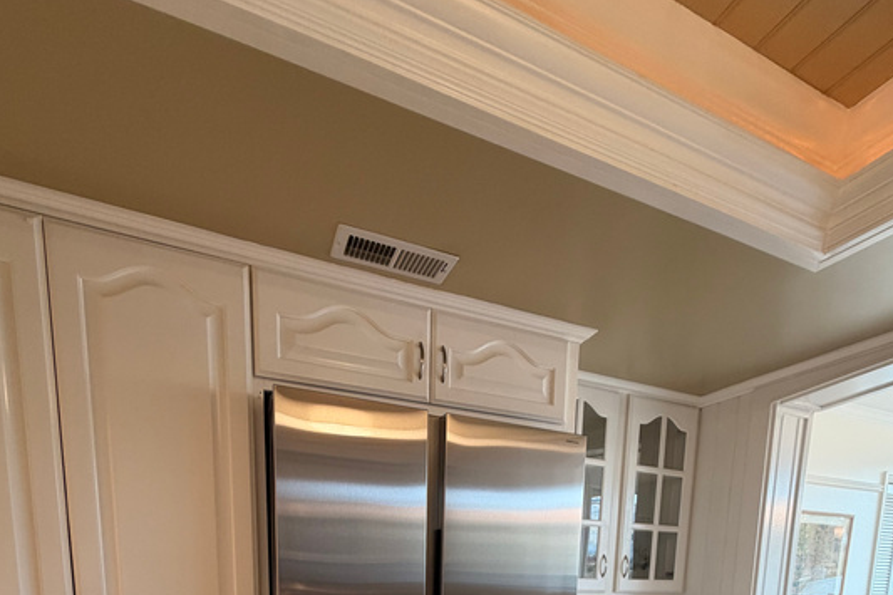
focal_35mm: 21
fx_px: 521
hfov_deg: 81.1
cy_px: 640
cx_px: 474
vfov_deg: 45.9
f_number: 2.2
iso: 200
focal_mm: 2.22
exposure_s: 1/60
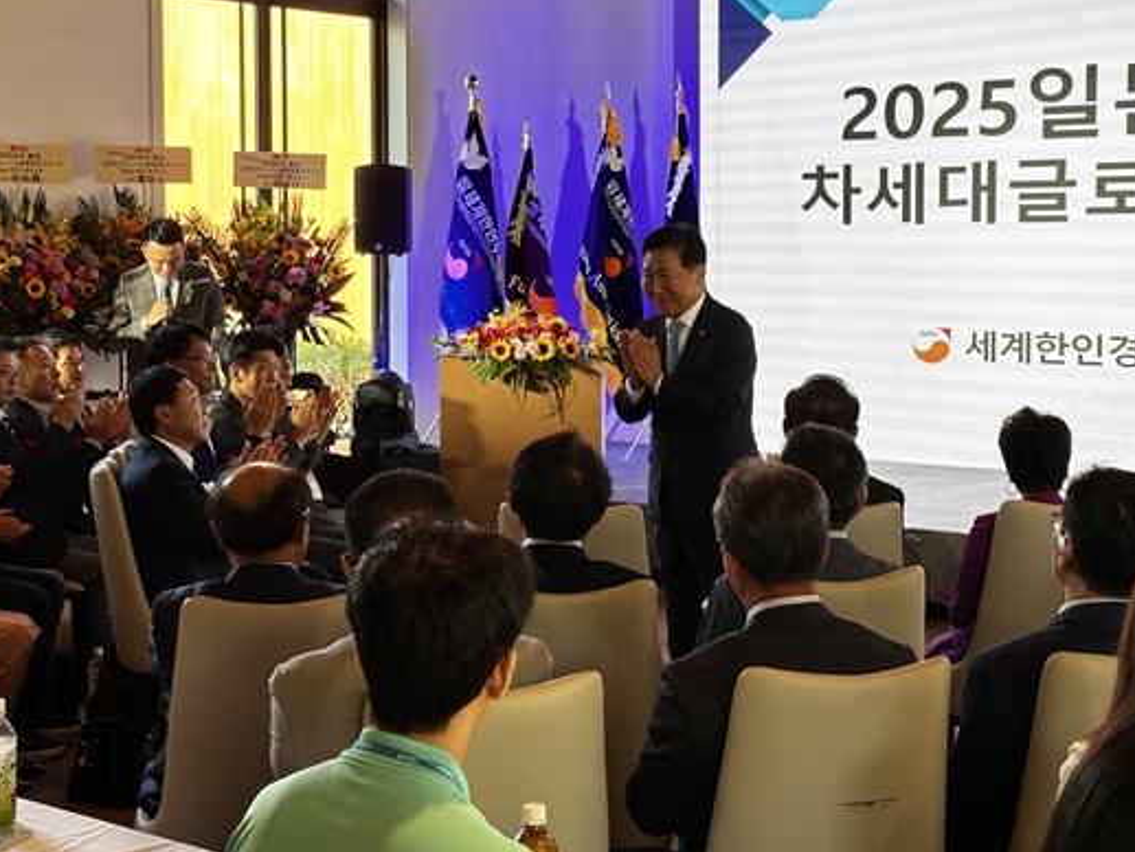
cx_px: 639
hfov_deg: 29.8
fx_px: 2132
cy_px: 341
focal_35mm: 65
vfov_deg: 22.6
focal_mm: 6.86
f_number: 1.78
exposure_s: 1/100
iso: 50
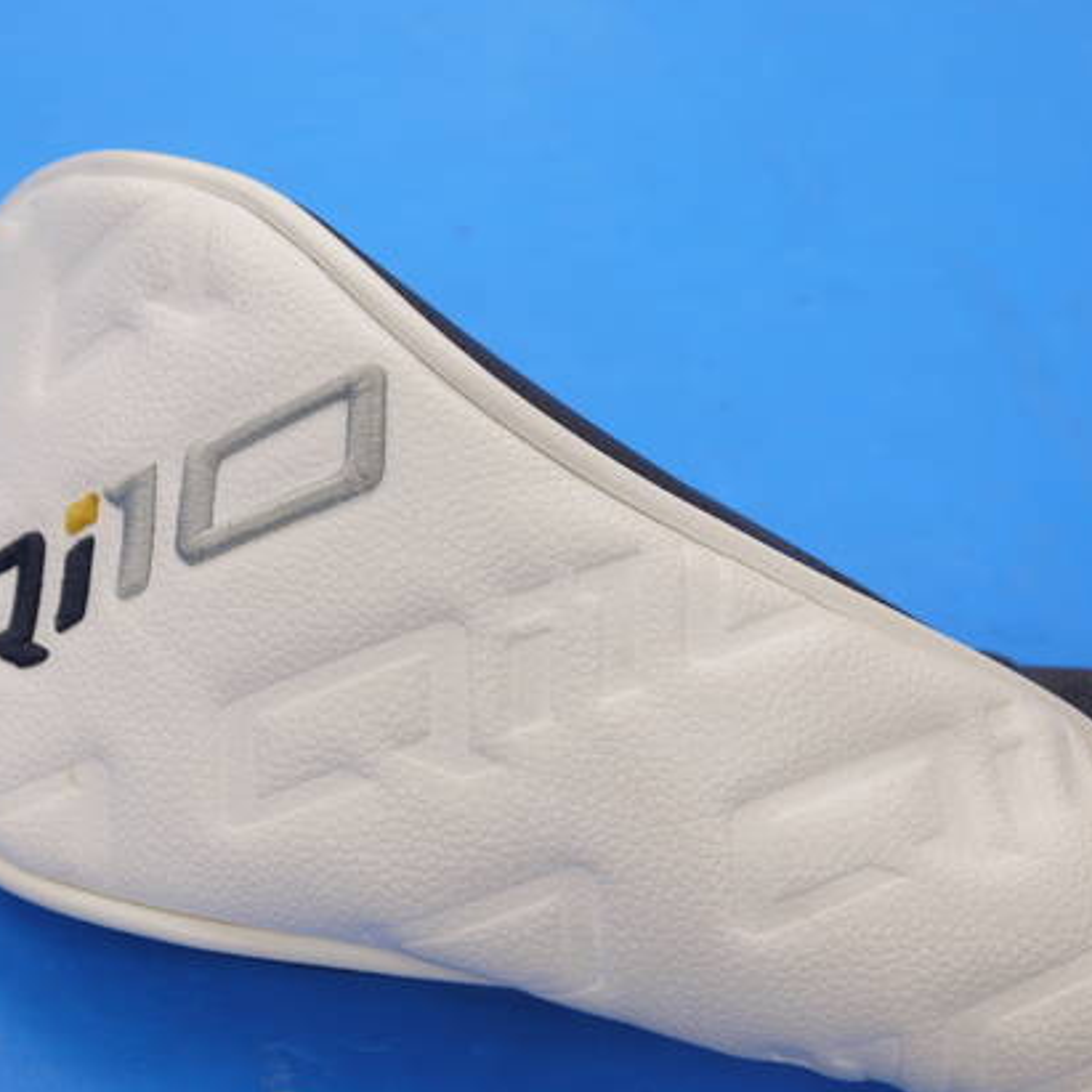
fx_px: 2748
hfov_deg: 22.4
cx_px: 444
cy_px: 630
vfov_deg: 22.5
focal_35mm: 77
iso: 200
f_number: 4.8
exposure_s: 1/60
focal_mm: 28
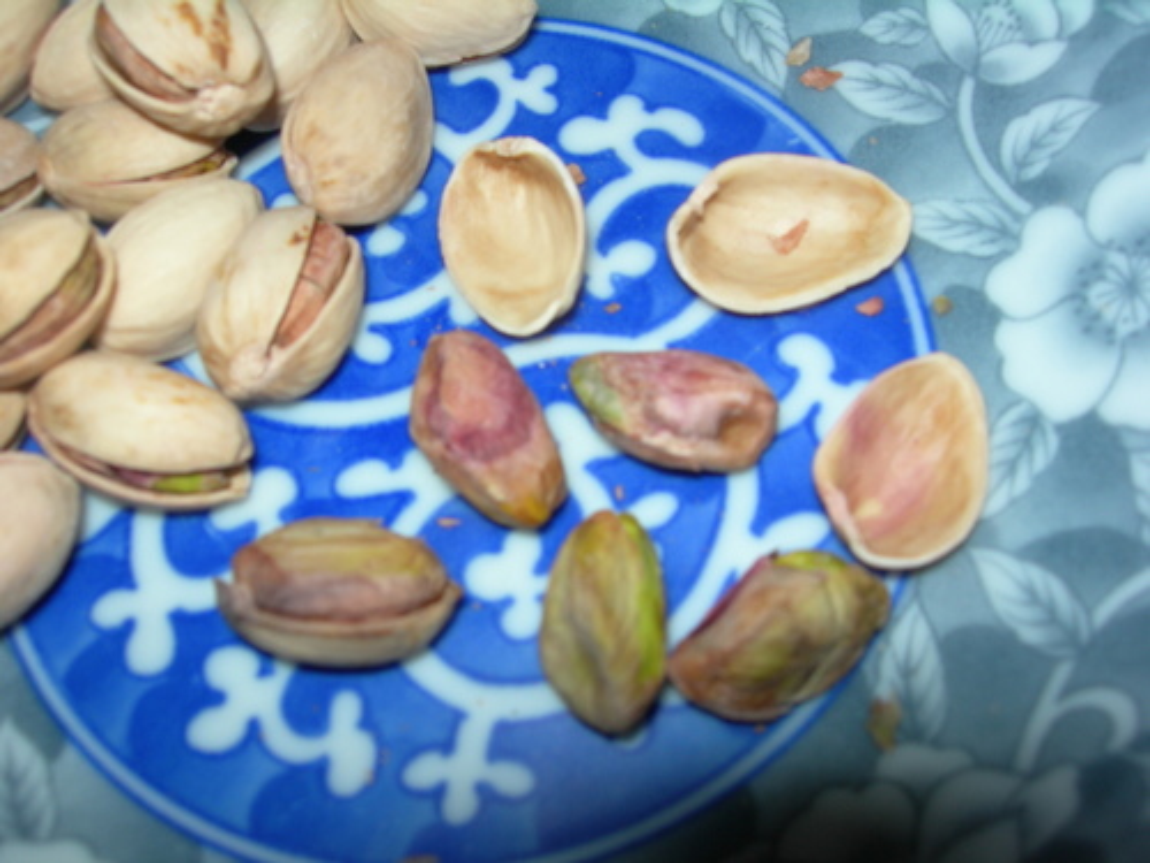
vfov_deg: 37.7
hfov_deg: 49.0
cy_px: 432
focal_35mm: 38
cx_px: 575
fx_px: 1262
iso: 50
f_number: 4.8
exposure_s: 1/60.1
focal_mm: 7.8
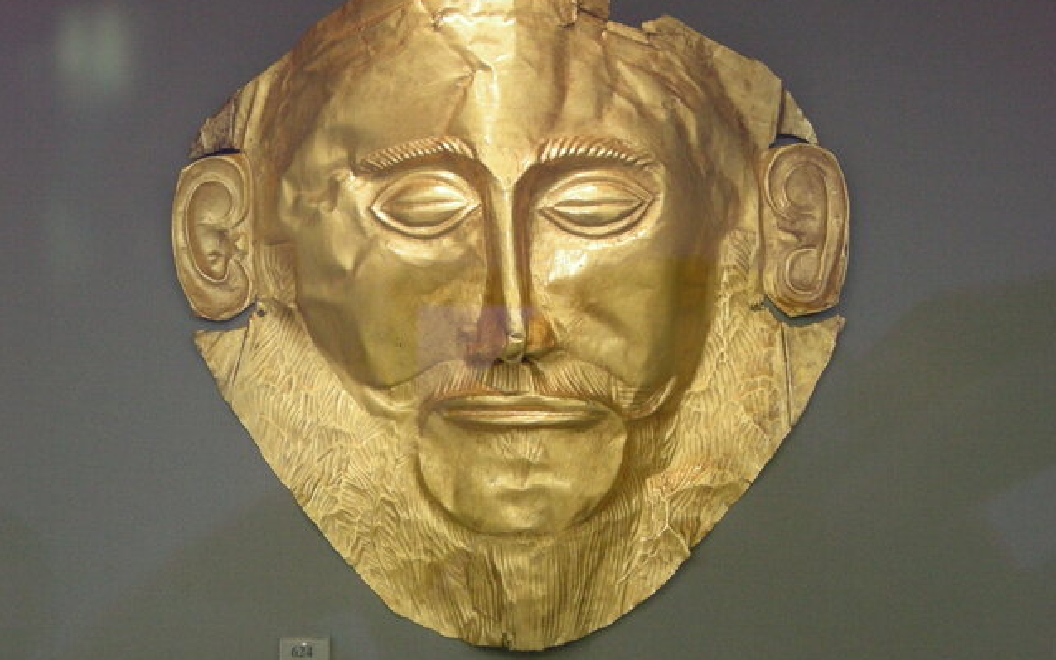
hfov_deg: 31.1
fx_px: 1899
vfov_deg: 19.7
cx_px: 529
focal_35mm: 66
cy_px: 320
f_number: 3.5
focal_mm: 12.9
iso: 400
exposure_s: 1/25.8
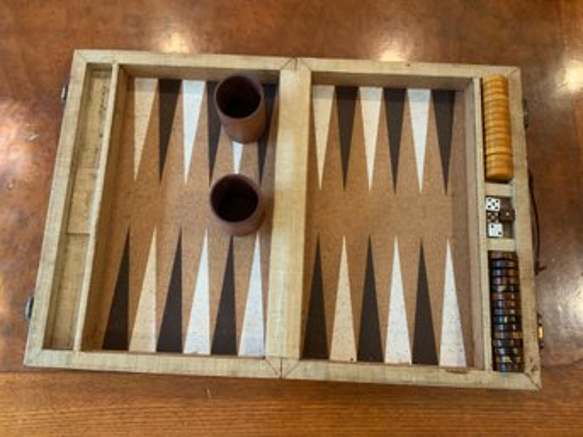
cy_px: 218
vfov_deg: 48.2
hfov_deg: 61.7
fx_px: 488
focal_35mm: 29
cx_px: 292
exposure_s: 1/60
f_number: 1.8
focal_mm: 3
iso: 200
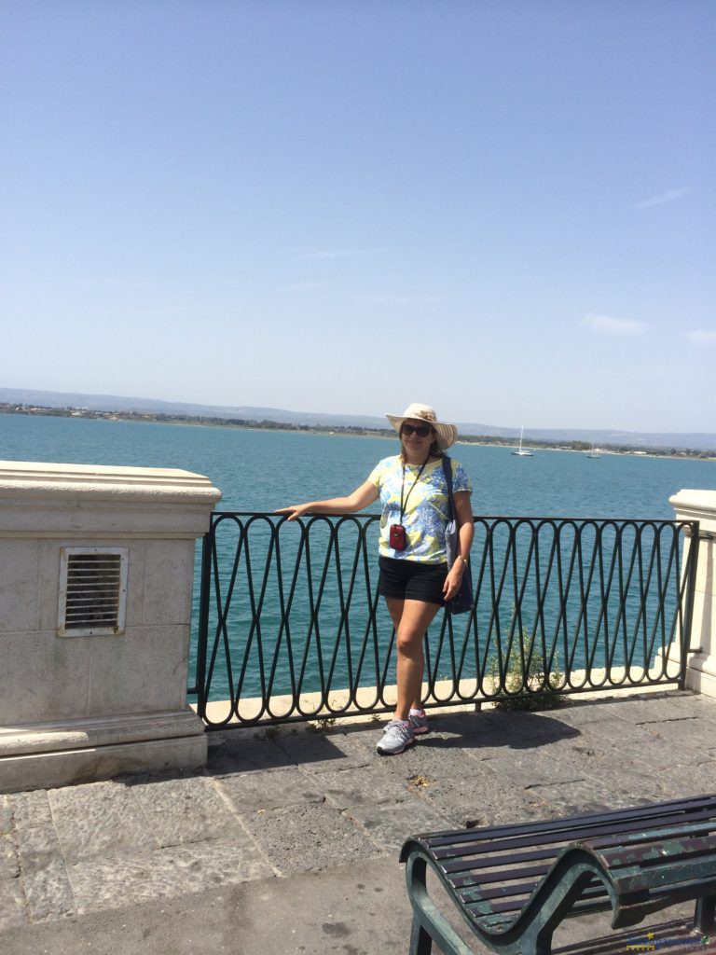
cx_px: 358
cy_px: 478
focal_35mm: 30
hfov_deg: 46.8
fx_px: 827
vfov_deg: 60.0
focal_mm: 4.12
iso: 32
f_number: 2.2
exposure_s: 1/2160
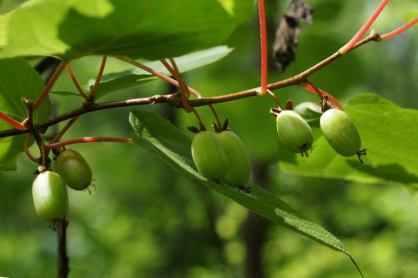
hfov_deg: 27.0
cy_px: 139
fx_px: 871
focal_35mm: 75
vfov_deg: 18.2
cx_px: 209
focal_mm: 50
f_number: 6.3
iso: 400
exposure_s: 1/200
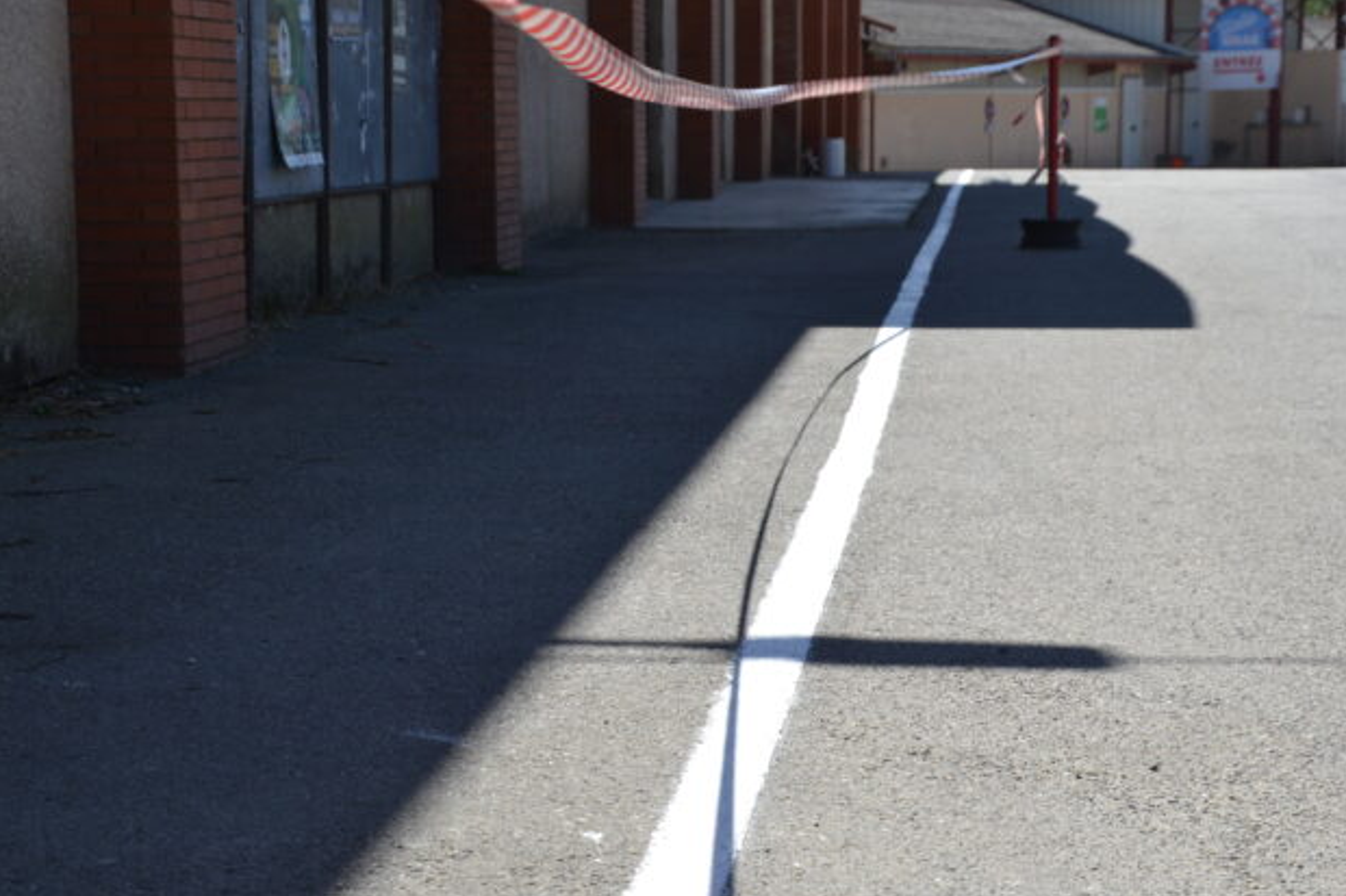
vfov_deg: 15.5
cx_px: 649
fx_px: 3289
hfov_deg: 23.1
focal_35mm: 88
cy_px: 434
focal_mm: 52
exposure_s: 1/200
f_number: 7.1
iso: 100
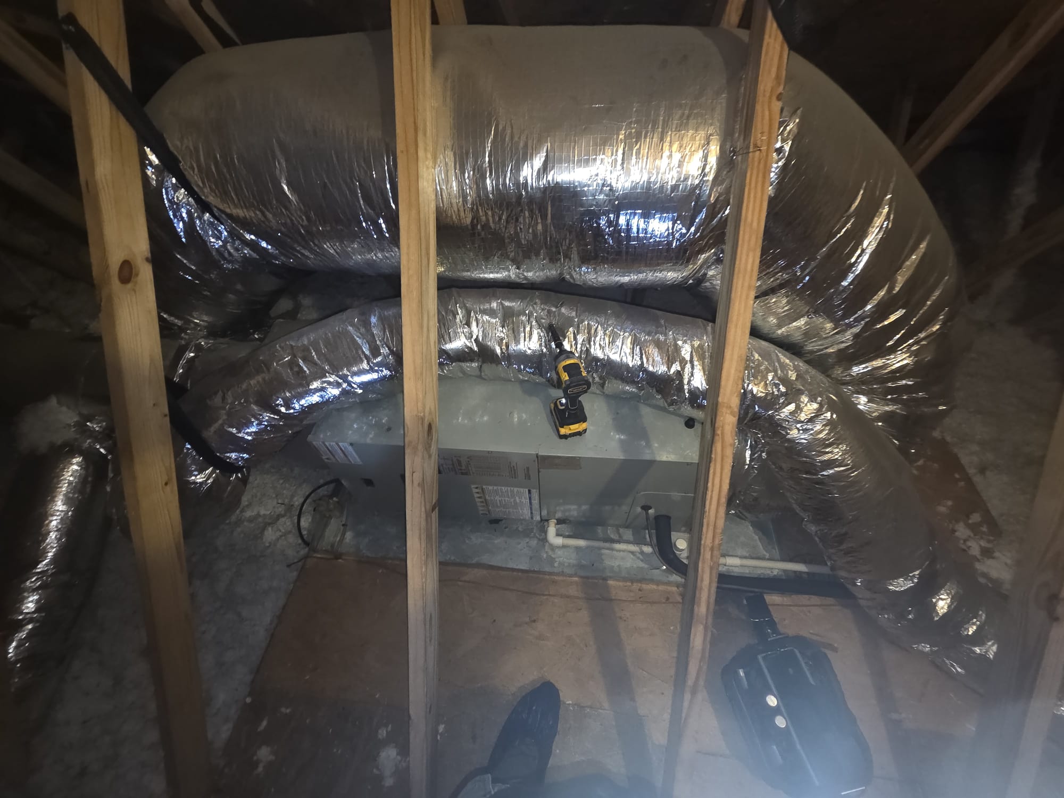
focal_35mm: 13
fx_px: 400
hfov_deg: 106.2
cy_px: 399
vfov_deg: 89.9
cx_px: 532
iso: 1600
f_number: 2.2
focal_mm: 2.2
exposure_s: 1/9.99
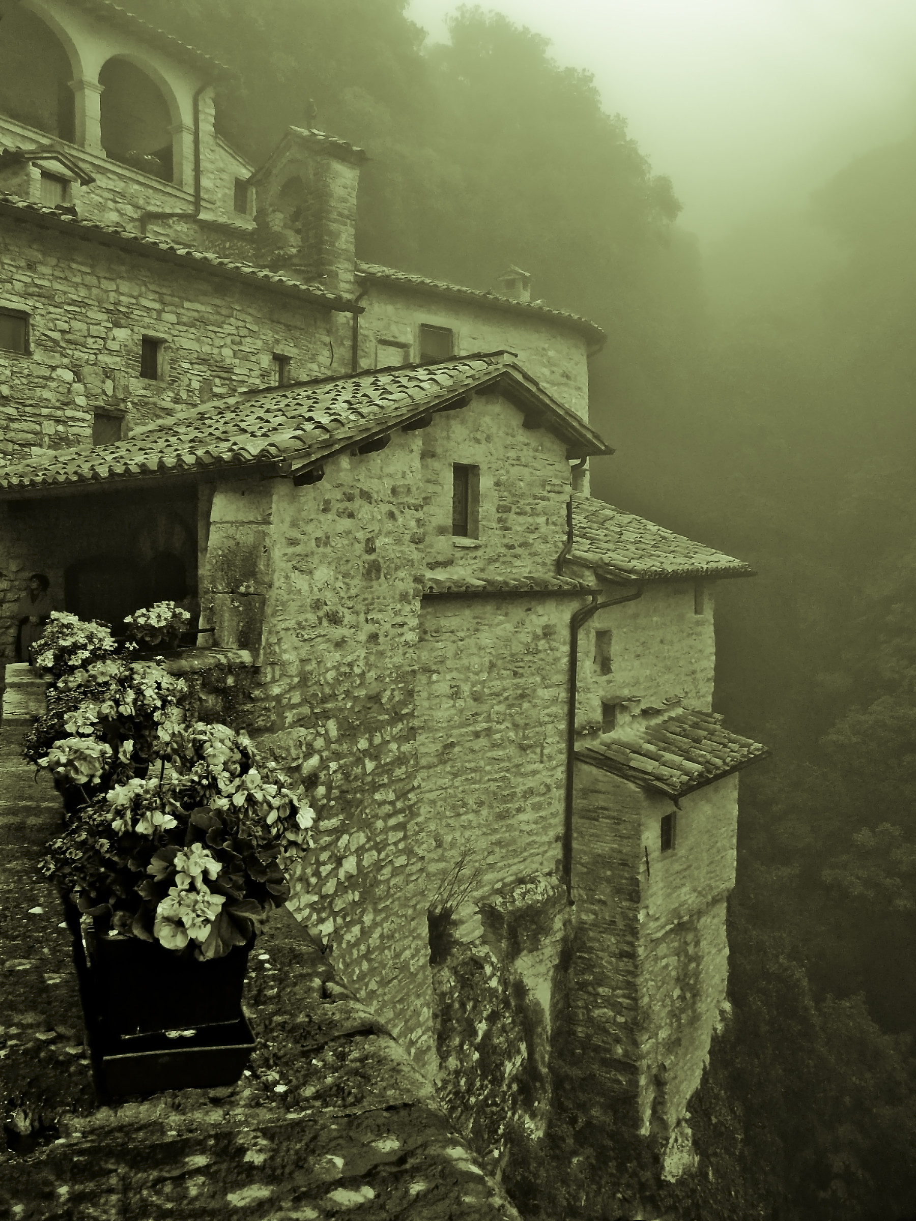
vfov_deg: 63.4
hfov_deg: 49.7
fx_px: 988
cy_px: 610
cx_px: 458
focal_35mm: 28
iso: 100
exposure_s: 1/50
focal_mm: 4.6
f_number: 2.8
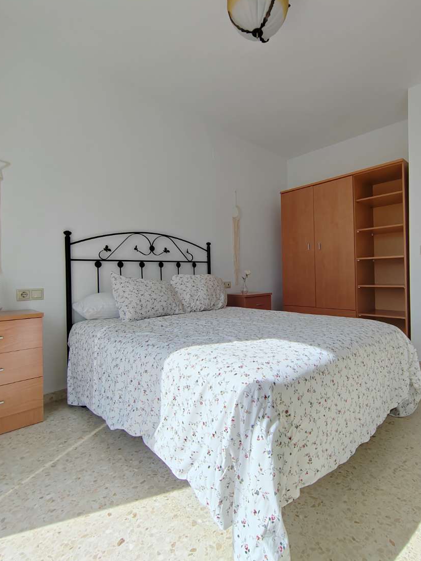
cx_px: 247
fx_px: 308
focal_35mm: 19
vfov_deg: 84.7
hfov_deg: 68.2
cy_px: 279
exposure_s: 1/480
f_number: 2.2
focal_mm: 2.16
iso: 100
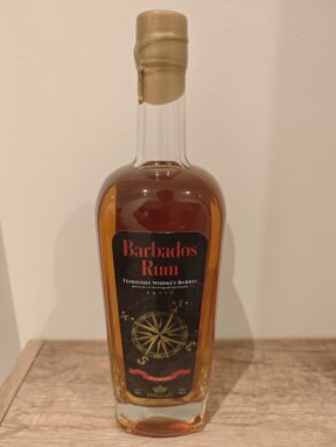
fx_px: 310
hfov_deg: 56.9
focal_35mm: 24
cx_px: 172
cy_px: 229
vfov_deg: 71.5
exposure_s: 1/33.3
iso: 640
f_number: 2
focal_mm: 8.72
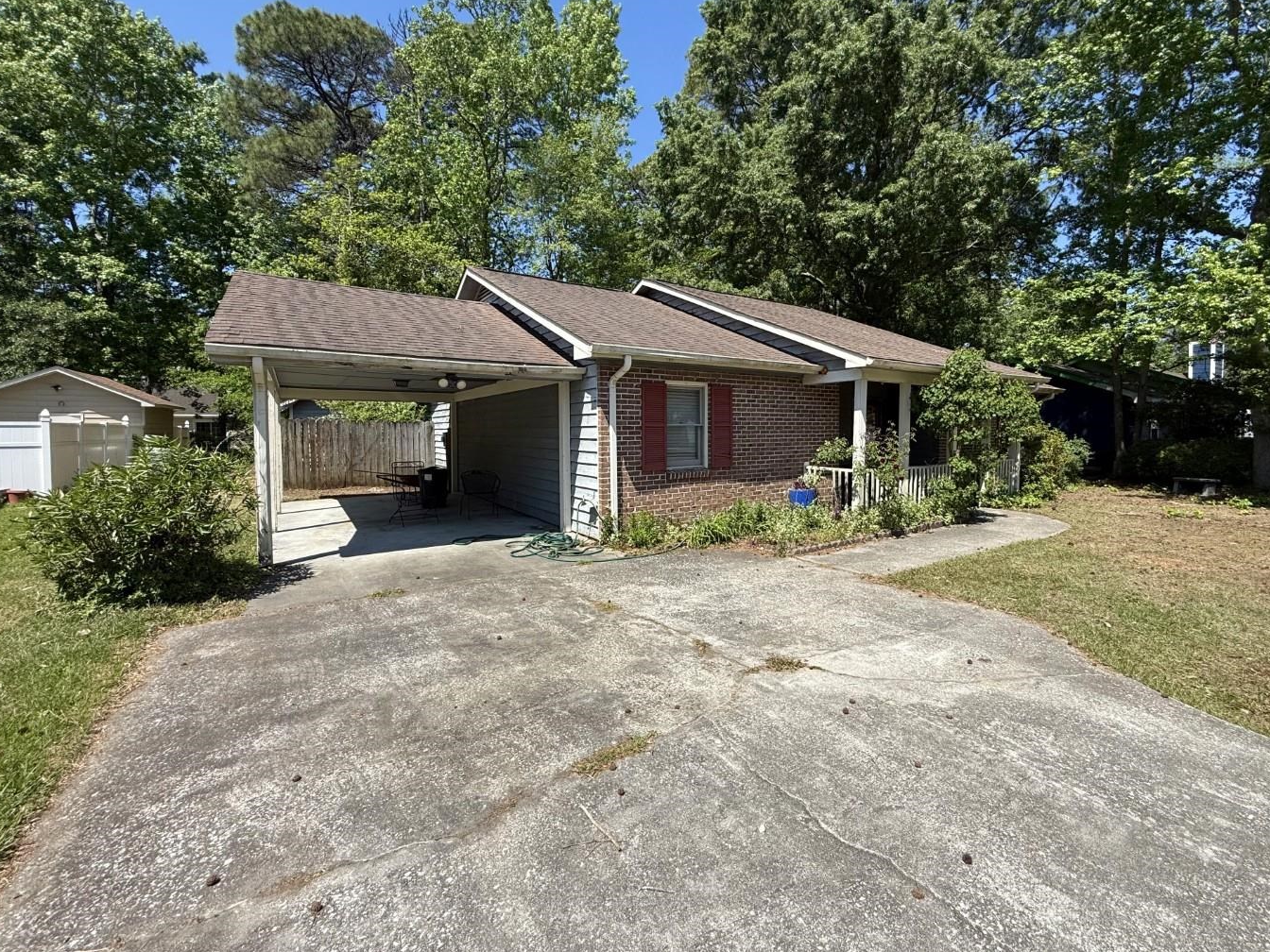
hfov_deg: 98.1
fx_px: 550
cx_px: 669
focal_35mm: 15
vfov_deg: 81.6
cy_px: 446
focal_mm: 2.22
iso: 50
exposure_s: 1/1399
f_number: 2.2
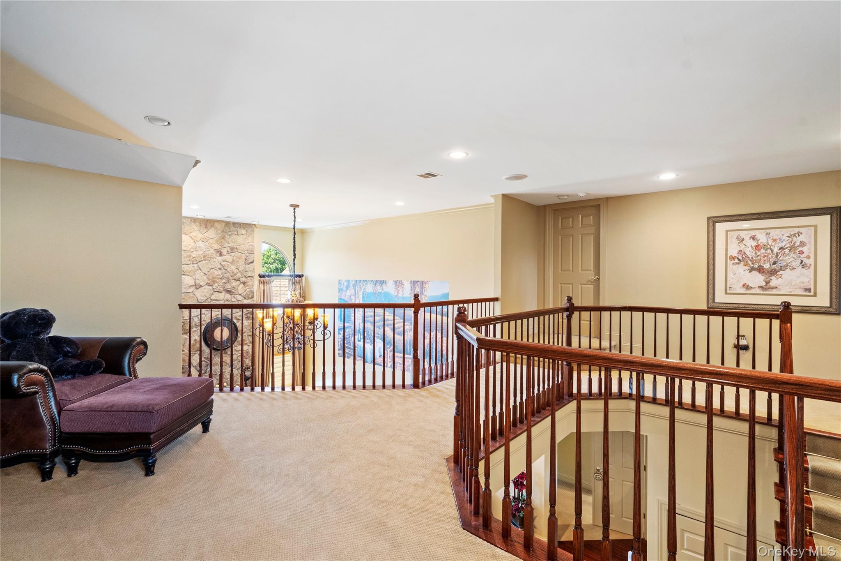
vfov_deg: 73.7
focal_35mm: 16
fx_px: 374
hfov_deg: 96.7
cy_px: 280
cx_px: 420
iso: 1600
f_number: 6.3
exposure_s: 1/10
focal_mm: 16
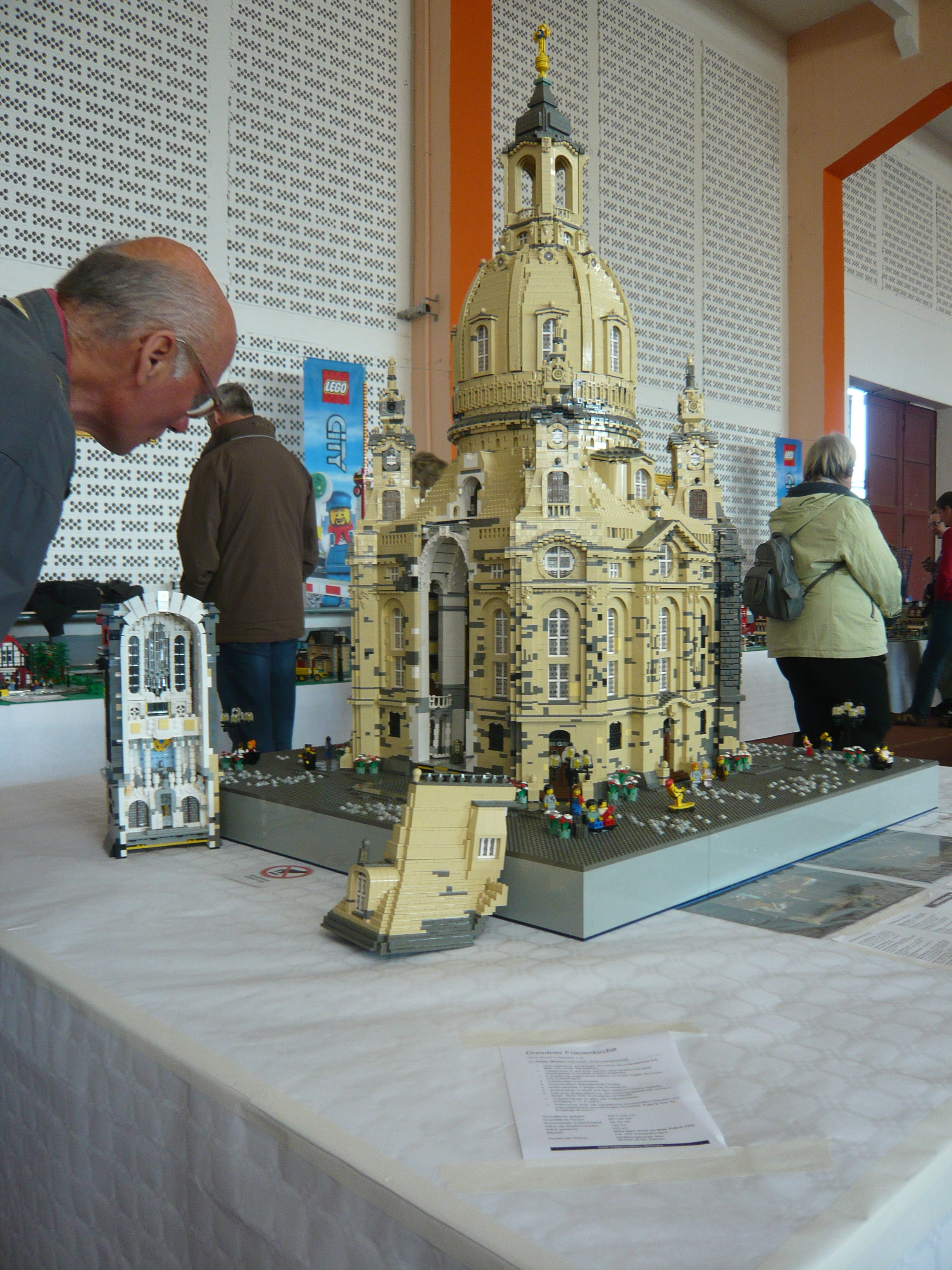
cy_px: 635
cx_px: 476
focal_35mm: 28
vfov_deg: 63.4
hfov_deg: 49.7
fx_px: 1027
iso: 125
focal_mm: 4.6
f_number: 2.8
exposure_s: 1/30
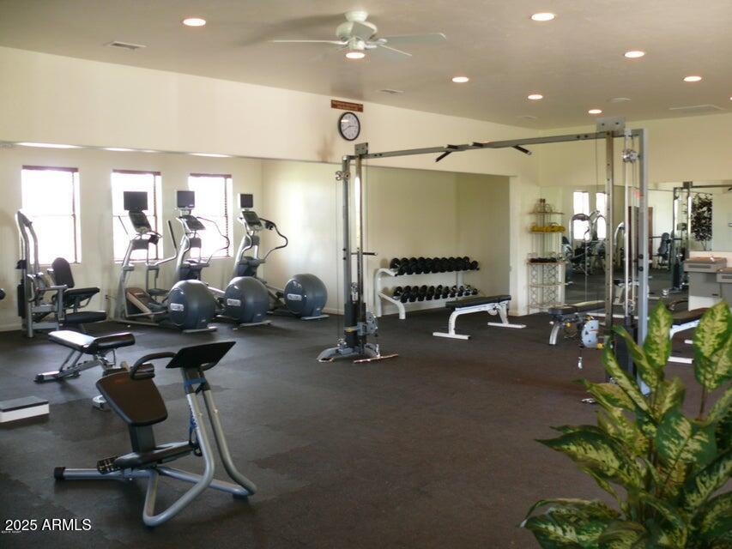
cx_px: 366
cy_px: 274
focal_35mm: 35
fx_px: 740
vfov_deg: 40.7
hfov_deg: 52.6
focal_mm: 7.4
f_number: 2.8
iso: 100
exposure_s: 1/6
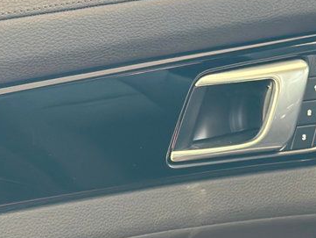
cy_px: 289
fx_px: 1242
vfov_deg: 10.7
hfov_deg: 14.5
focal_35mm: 136
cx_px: 118
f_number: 1.78
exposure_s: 1/40
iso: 250
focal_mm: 6.86
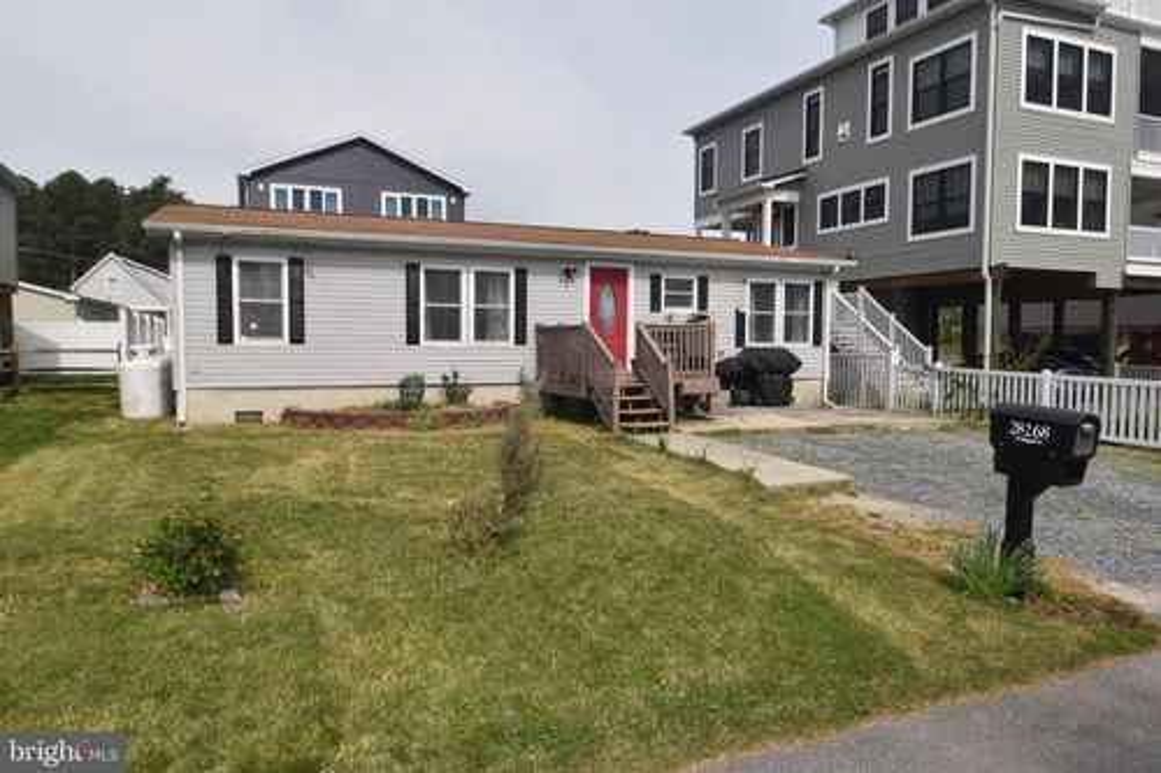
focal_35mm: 24
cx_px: 580
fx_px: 774
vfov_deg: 53.1
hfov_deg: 73.8
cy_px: 386
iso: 100
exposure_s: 1/200
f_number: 11
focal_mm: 16
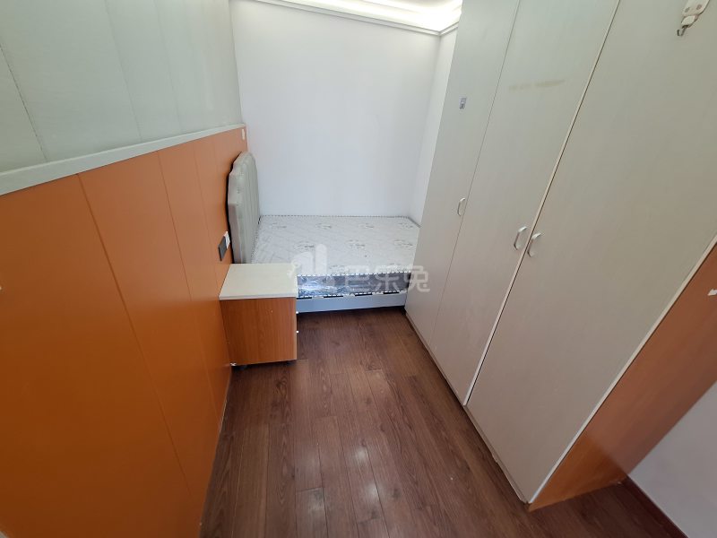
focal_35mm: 13
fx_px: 269
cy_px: 269
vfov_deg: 89.9
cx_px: 358
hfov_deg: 106.2
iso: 125
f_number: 2.2
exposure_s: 1/50
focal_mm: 1.74
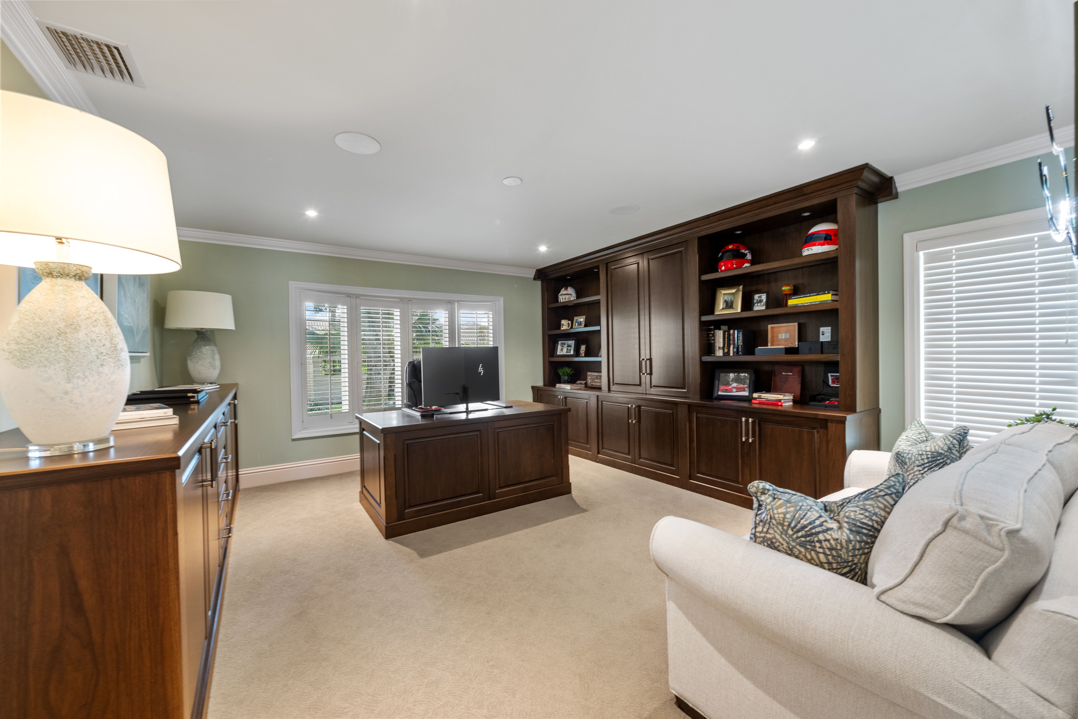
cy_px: 360
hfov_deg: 104.3
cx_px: 539
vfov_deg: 81.2
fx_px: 419
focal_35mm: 14
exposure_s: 1/2.5
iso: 500
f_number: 8
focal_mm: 14
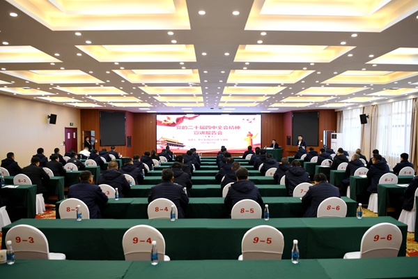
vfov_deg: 49.6
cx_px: 209
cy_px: 140
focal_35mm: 26
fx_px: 302
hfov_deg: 69.4
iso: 80
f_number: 2.8
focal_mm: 26
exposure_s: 1/30
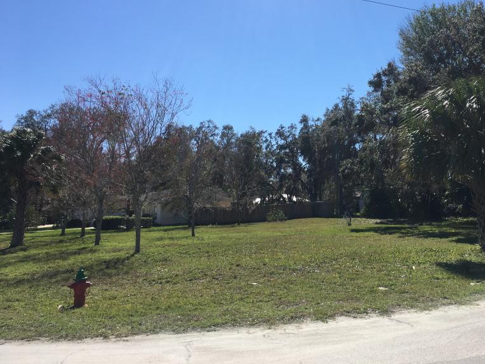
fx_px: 547
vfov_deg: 36.4
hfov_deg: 47.2
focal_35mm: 39
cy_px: 120
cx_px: 315
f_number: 2.2
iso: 25
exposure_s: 1/1832
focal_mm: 4.15
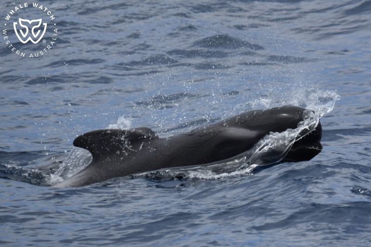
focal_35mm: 360
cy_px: 124
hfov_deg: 5.7
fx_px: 3709
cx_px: 186
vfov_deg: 3.8
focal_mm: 360
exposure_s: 1/8000
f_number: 6
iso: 800
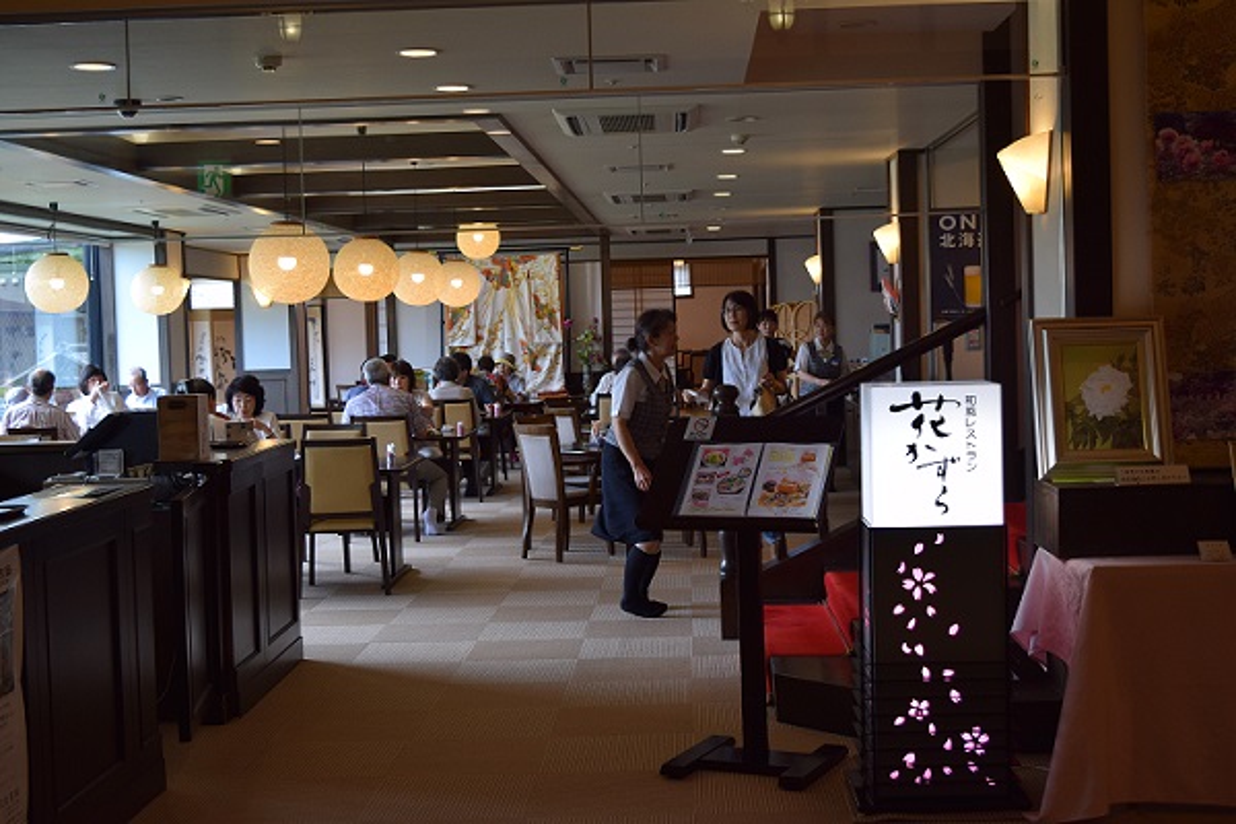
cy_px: 412
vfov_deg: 26.5
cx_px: 618
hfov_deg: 38.9
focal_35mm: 51
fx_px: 1751
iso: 400
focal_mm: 34
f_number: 4.8
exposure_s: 1/100
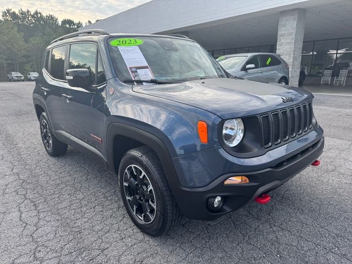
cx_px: 176
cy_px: 132
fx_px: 244
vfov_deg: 56.8
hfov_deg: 71.6
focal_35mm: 24
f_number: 1.78
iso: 80
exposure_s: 1/925
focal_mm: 6.76
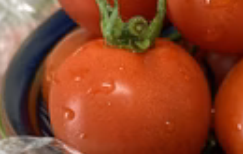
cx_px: 241
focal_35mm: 91
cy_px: 244
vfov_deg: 13.5
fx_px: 604
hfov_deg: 21.9
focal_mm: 3.99
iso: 320
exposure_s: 1/60
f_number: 1.8
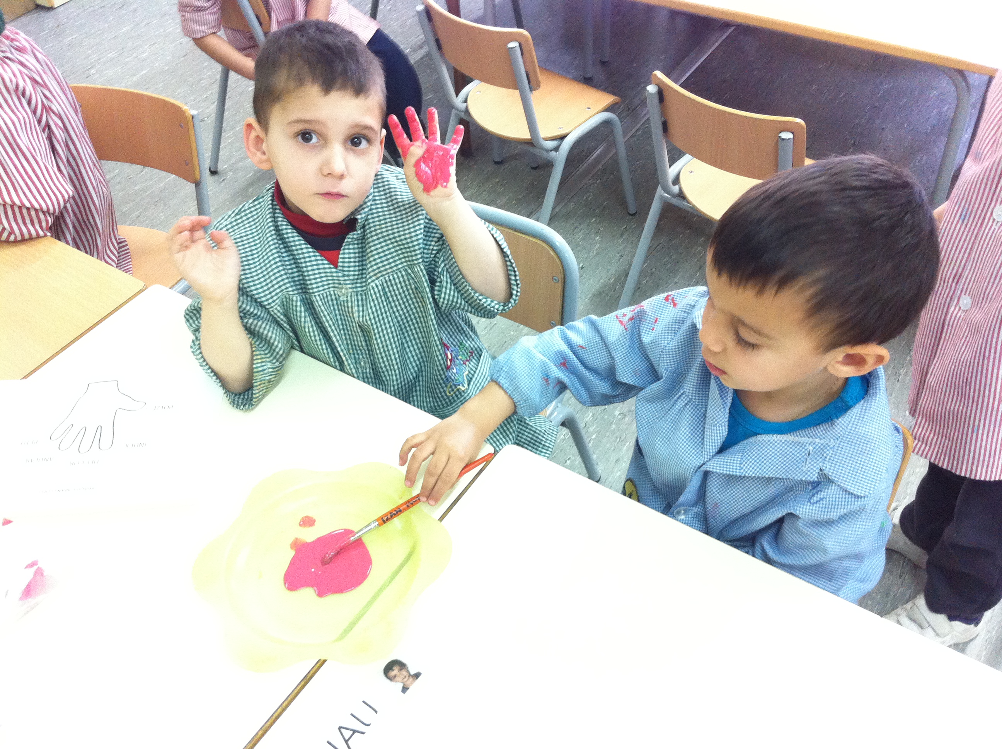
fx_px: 1012
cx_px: 501
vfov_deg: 40.6
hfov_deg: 52.7
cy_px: 374
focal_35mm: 35
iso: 200
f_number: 2.8
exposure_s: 1/15
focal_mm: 3.85
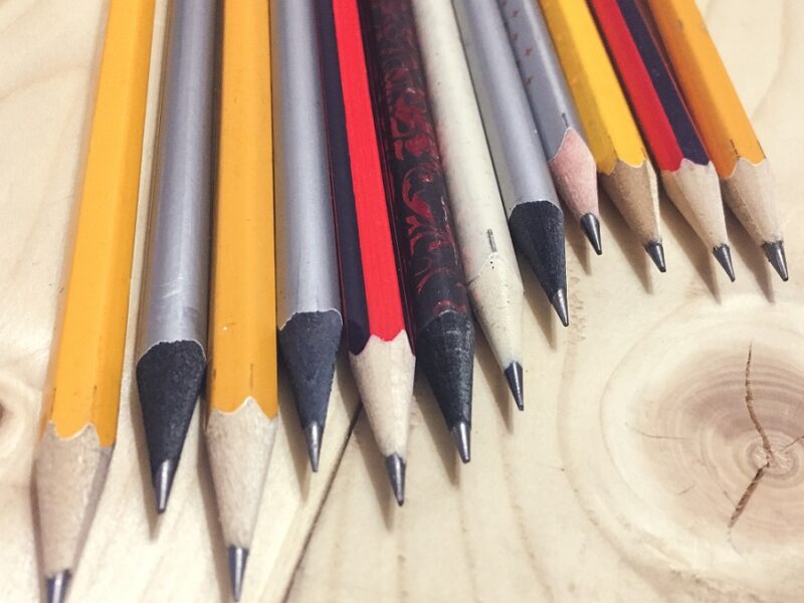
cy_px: 302
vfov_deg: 48.2
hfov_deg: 61.7
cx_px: 402
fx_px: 674
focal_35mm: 29
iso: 200
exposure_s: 1/20
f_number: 2.2
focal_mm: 4.15
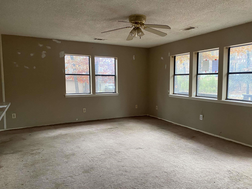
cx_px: 126
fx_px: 189
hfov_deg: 67.3
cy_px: 94
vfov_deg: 53.1
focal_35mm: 26
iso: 500
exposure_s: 1/57
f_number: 1.8
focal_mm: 4.25
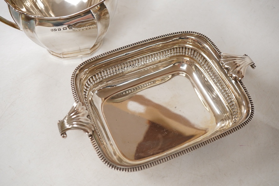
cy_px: 93
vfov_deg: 29.9
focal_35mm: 45
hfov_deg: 43.6
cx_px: 140
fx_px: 349
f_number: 8
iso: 1250
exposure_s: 1/125
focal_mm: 30
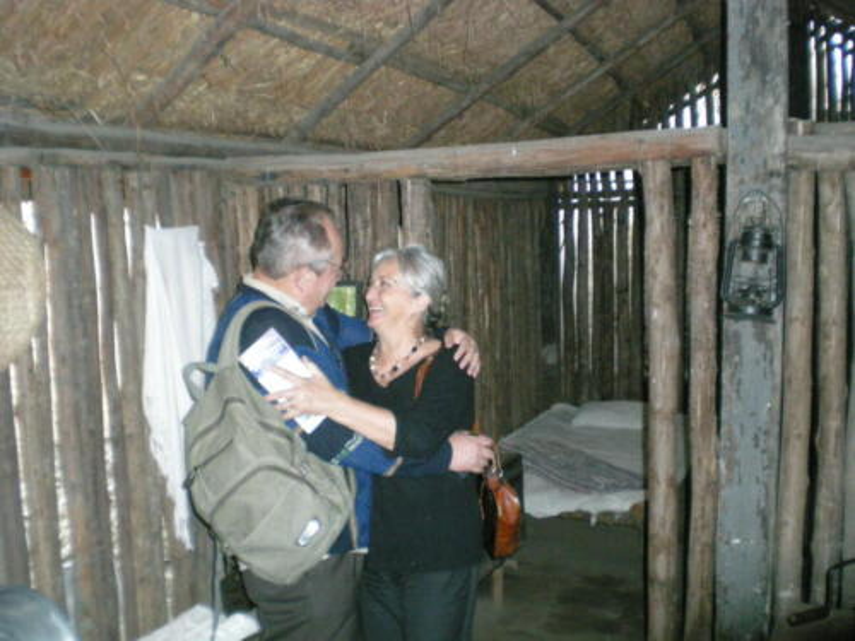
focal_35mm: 38
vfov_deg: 37.7
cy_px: 320
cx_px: 428
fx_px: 939
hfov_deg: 49.0
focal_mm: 6.3
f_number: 3.1
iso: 475
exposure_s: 1/60
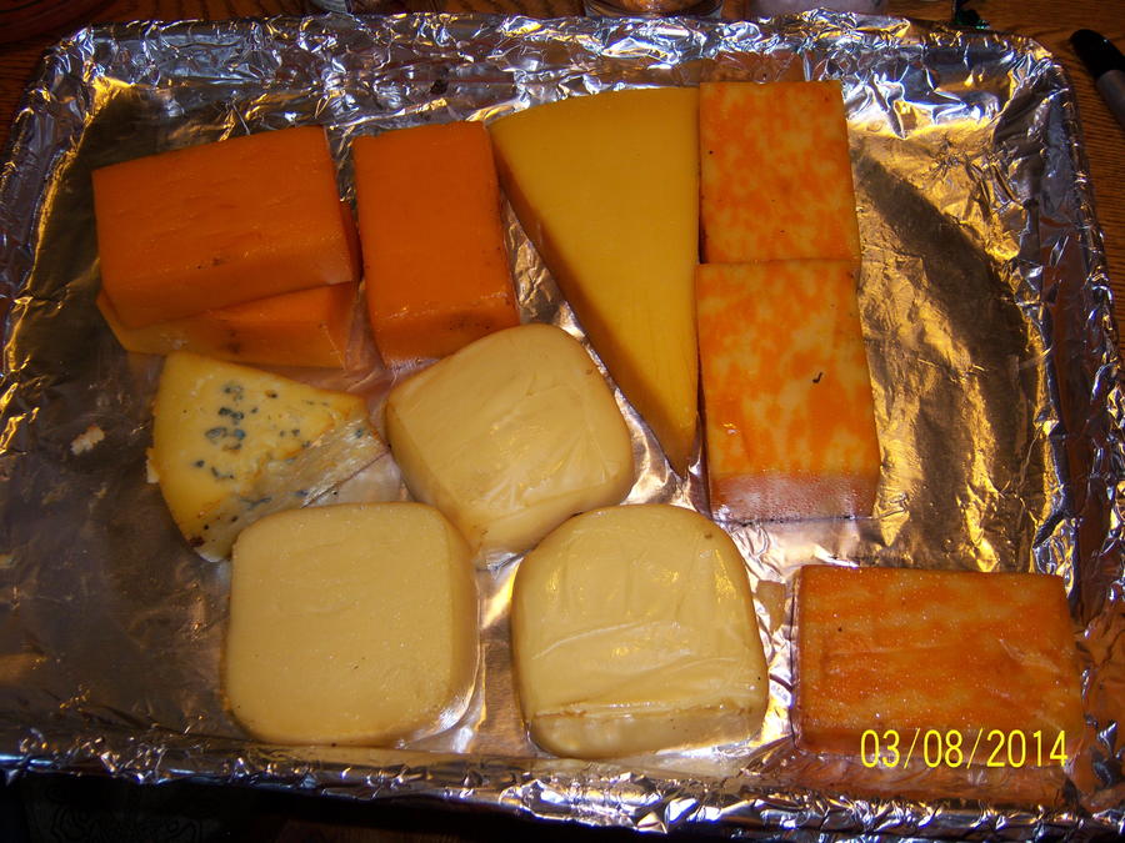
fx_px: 1170
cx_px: 562
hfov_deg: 51.4
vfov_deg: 39.7
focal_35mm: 36
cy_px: 422
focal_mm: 7.5
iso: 80
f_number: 2.8
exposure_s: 1/60
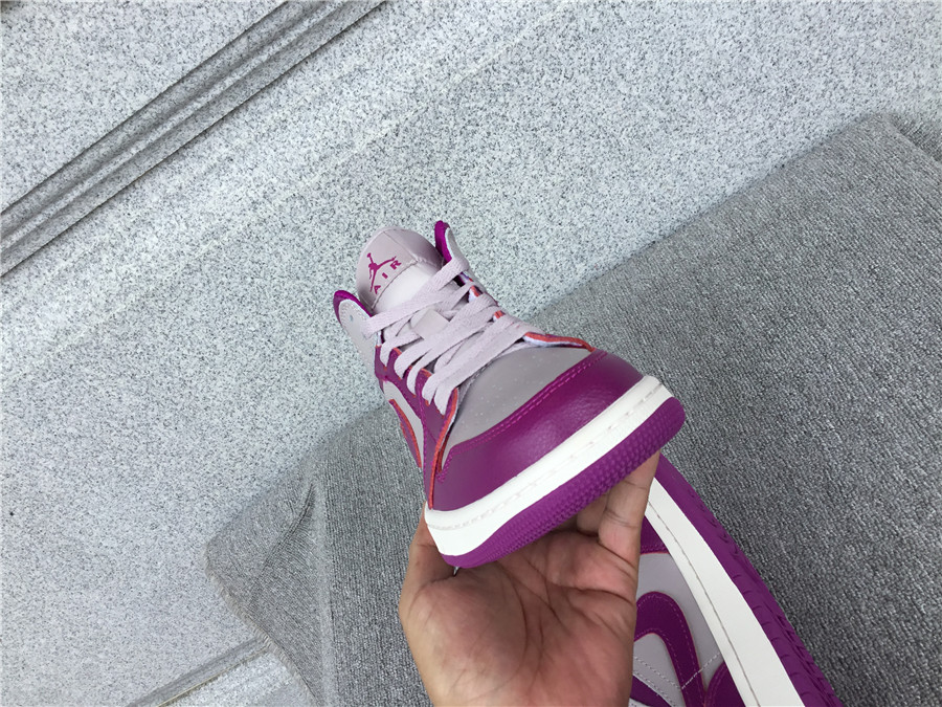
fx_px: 844
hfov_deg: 58.4
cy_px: 354
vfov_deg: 45.4
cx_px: 471
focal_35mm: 31
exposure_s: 1/314
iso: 25
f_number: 2.4
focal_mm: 3.3
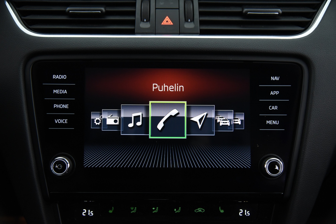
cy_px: 112
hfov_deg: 44.5
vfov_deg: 30.5
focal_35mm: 44
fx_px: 411
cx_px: 168
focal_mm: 44
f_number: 4
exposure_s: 1/40
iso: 4000
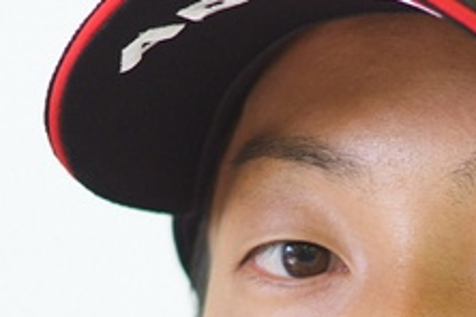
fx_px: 11555
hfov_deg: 2.4
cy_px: 326
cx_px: 457
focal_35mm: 874
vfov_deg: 1.6
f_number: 2.8
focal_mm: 180
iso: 800
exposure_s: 1/125
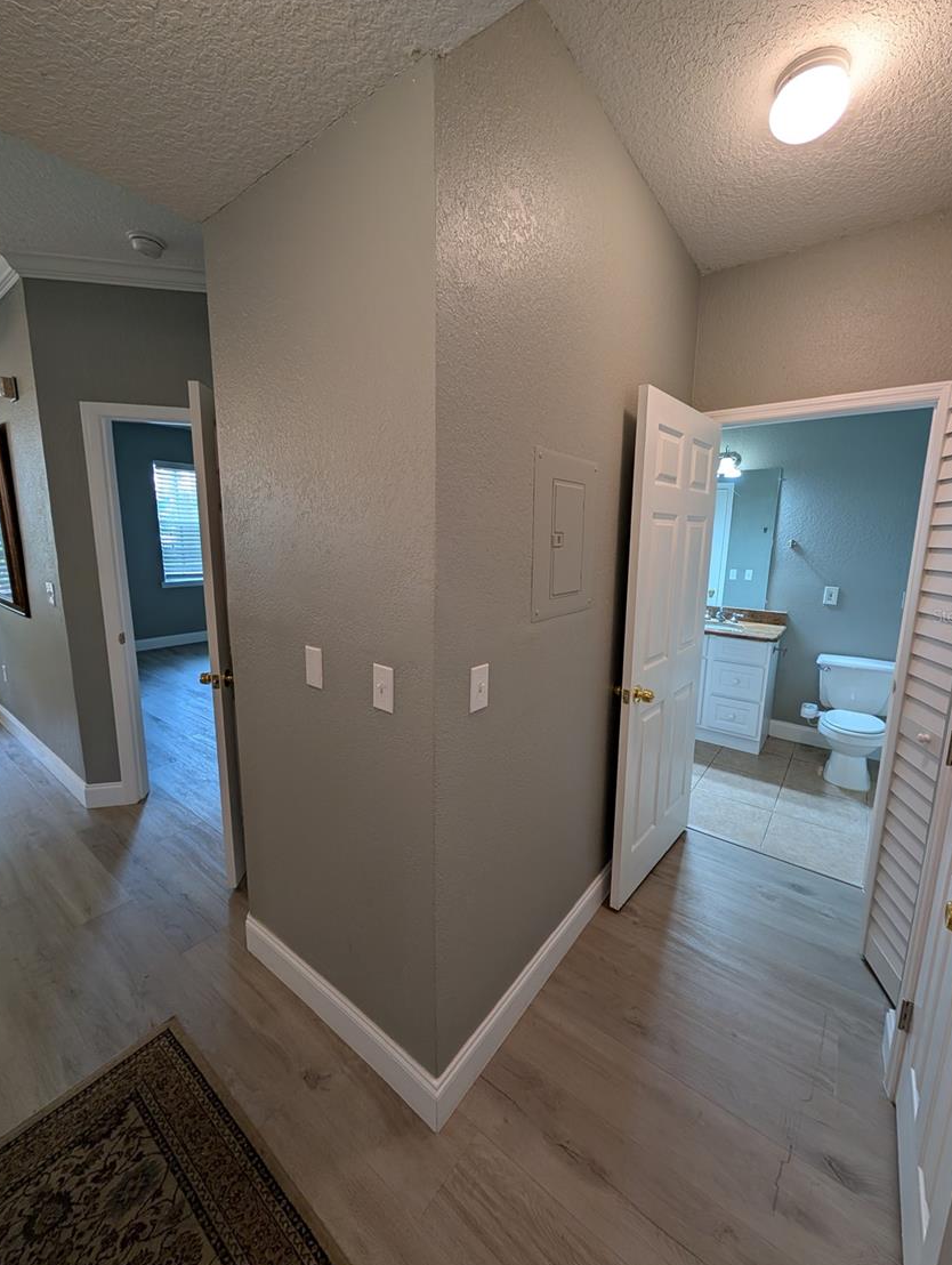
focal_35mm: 13
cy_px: 615
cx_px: 498
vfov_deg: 106.1
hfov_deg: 90.0
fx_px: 476
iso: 185
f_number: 1.7
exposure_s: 1/120
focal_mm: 2.02
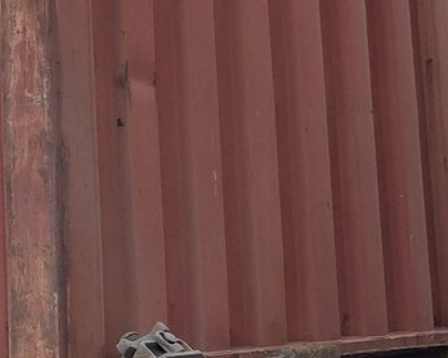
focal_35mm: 105
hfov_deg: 16.5
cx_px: -245
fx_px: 1391
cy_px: -127
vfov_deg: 14.0
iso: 20
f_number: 1.8
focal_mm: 4
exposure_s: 1/175
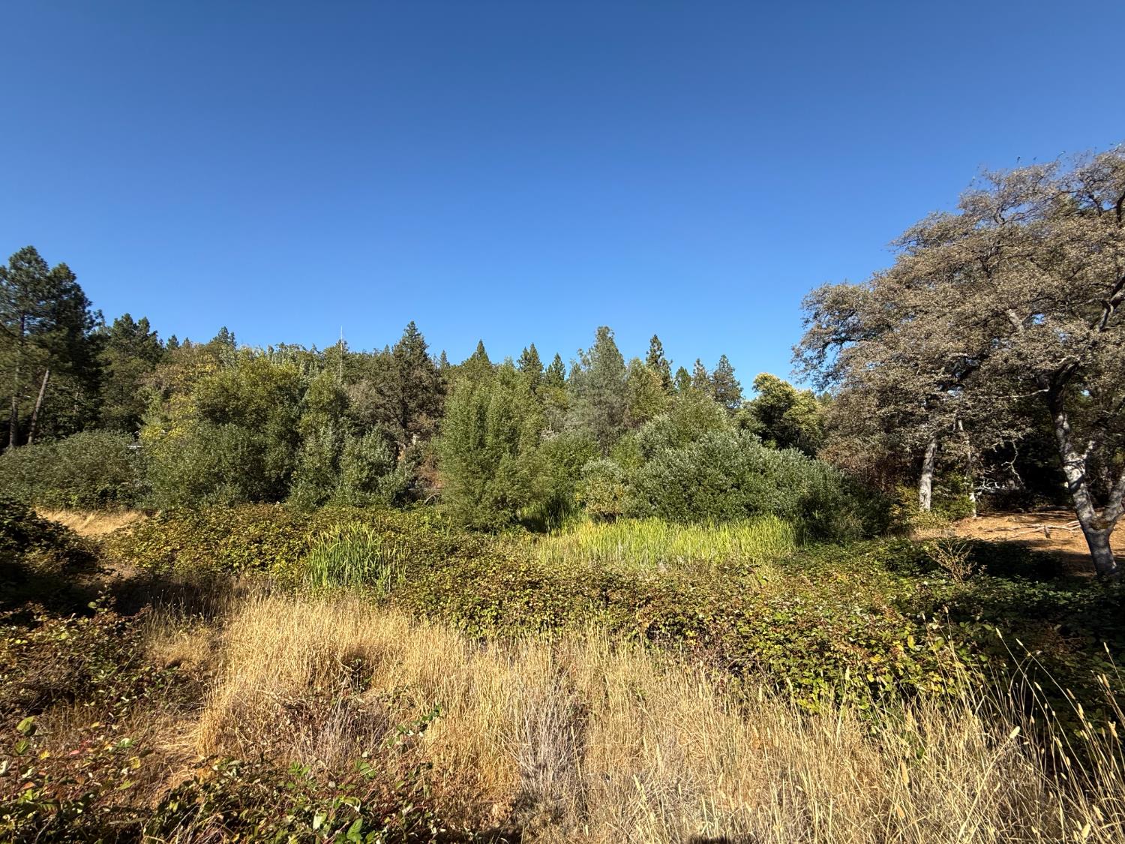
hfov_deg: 102.1
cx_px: 562
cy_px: 422
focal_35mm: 14
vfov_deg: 85.7
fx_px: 455
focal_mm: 2.22
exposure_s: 1/1285
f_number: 2.2
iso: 50
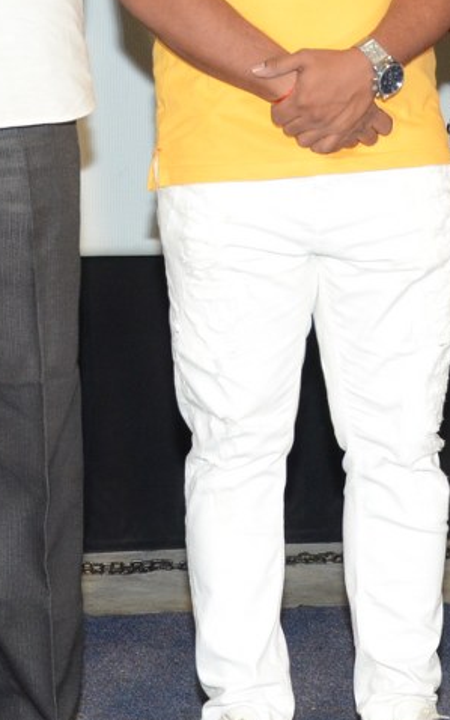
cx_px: 233
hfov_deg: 8.1
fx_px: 3177
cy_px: 51
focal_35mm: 162
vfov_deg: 12.8
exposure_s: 1/125
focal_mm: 32
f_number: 5
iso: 1000
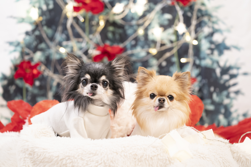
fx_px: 1129
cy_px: 84
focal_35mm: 162
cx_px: 126
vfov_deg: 8.5
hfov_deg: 12.7
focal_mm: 162
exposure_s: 1/80
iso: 1600
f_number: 3.5
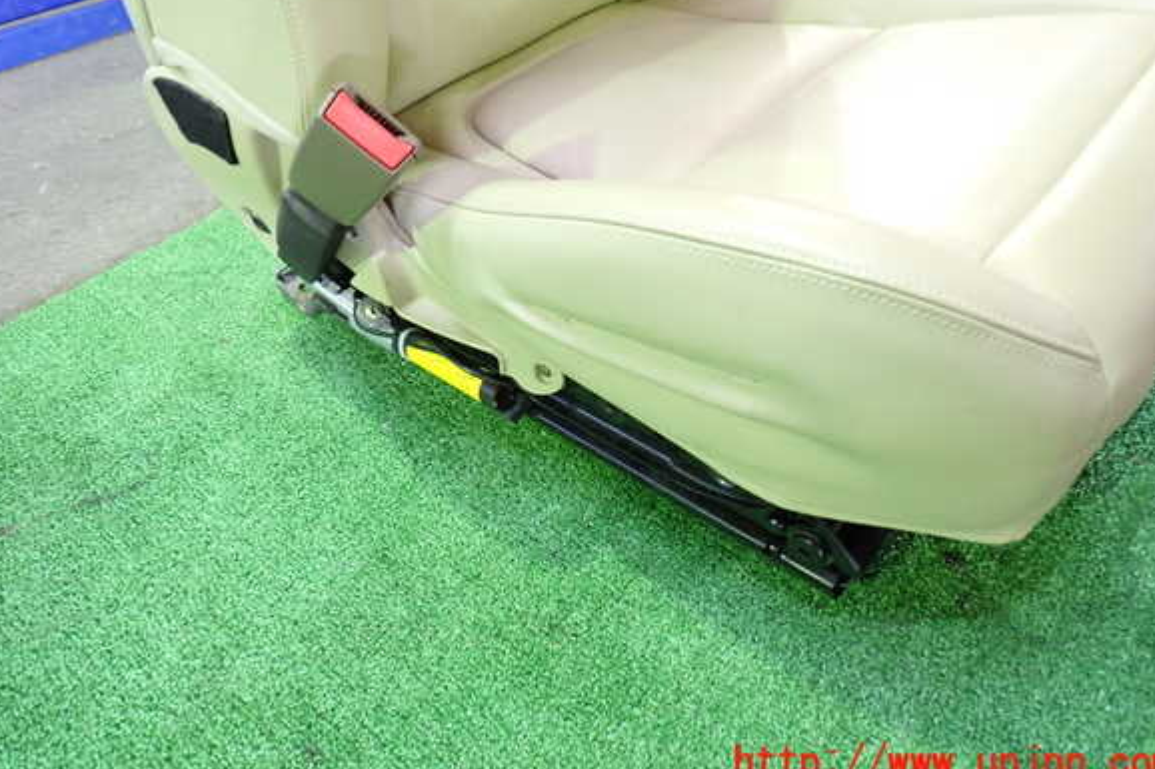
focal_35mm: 27
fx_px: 866
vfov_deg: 47.8
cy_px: 340
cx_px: 585
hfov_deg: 67.4
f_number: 2
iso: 500
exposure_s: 1/30
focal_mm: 4.5
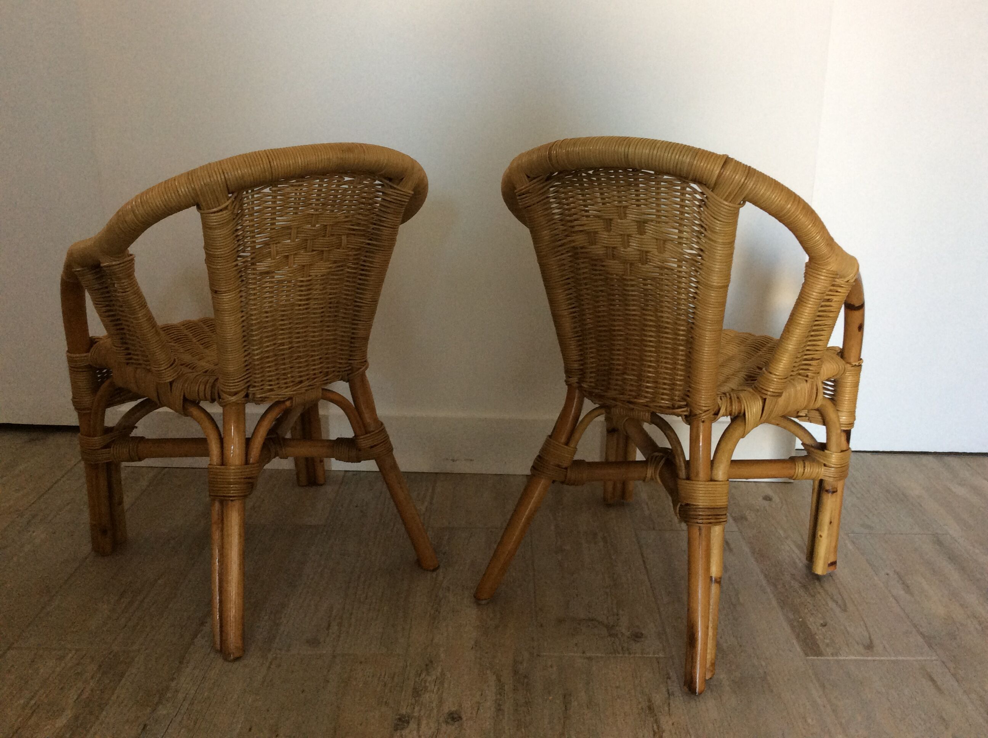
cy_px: 369
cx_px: 494
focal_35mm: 32
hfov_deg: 56.9
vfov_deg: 44.1
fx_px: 912
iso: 64
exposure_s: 1/25
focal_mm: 3.3
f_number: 2.4
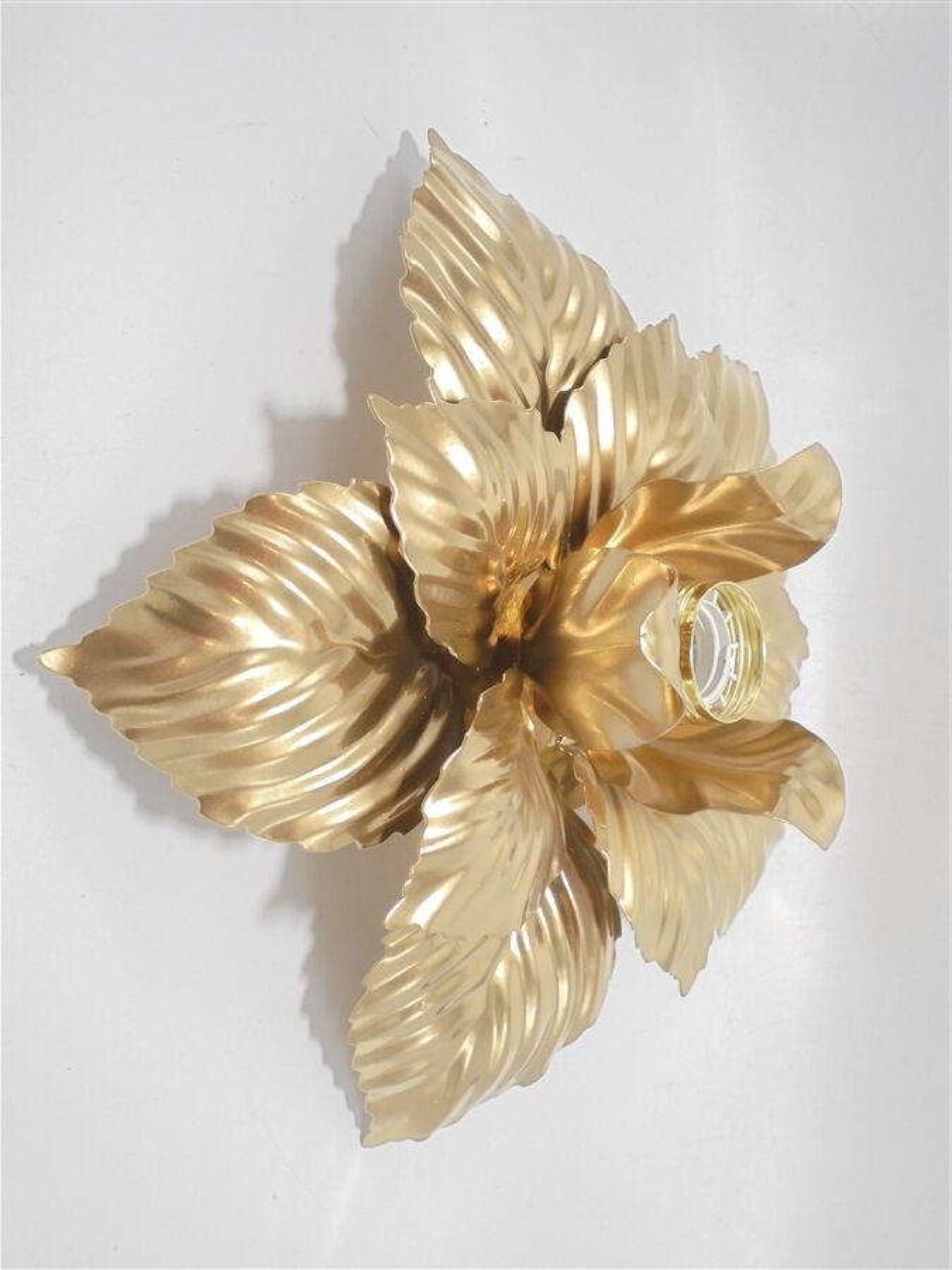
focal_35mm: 34
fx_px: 1247
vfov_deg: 54.0
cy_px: 635
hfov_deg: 41.8
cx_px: 476
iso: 200
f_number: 4
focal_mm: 6.1
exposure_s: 1/30
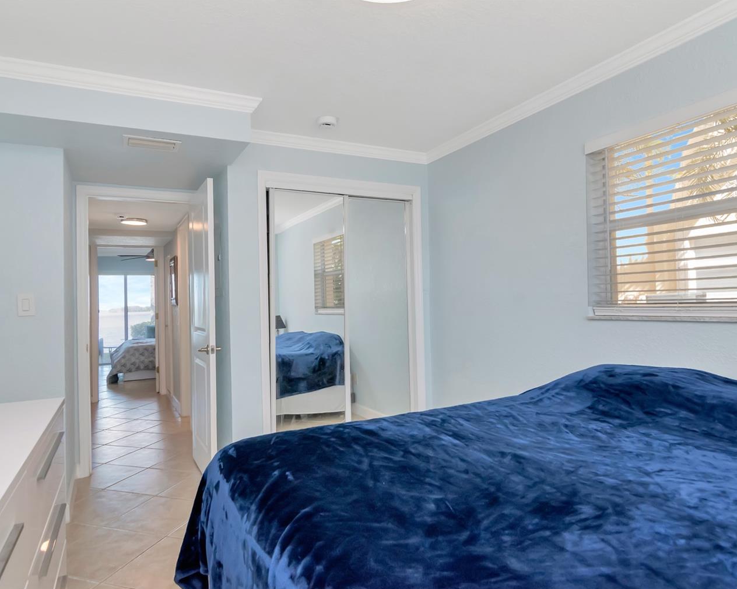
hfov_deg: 81.4
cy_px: 309
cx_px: 341
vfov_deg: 69.1
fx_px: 427
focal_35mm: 20
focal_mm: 11
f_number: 7.1
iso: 1000
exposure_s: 1/200
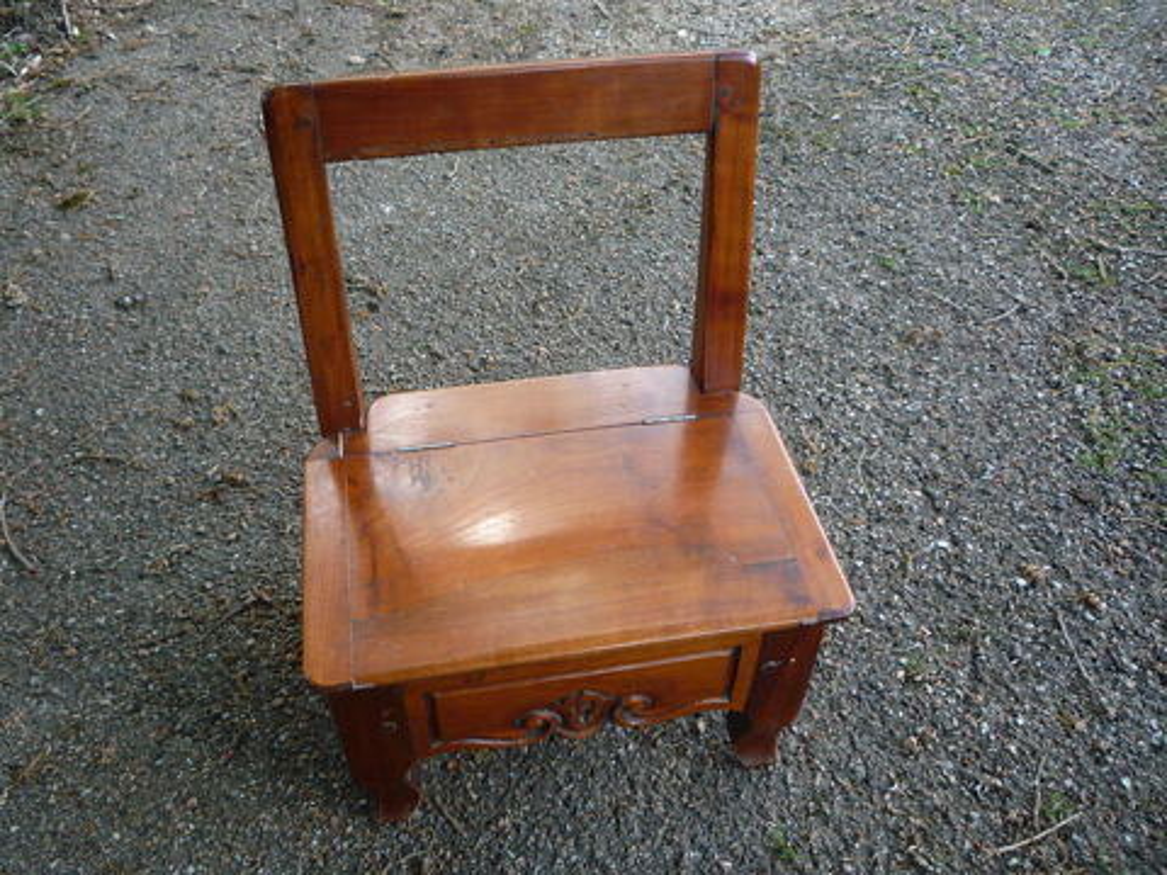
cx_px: 584
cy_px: 438
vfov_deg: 46.8
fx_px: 1011
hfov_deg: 60.0
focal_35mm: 30
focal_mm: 5.2
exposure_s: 1/50
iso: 100
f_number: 3.3
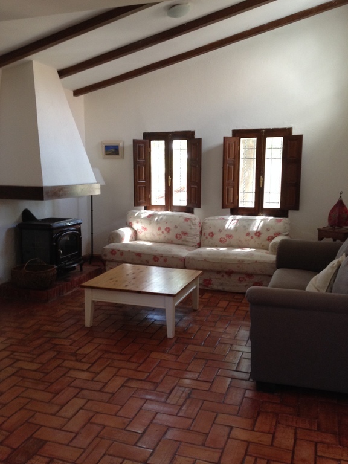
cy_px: 232
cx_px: 174
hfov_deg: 40.7
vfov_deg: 52.6
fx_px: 469
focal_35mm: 35
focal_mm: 4.28
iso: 125
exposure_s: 1/20
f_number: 2.4
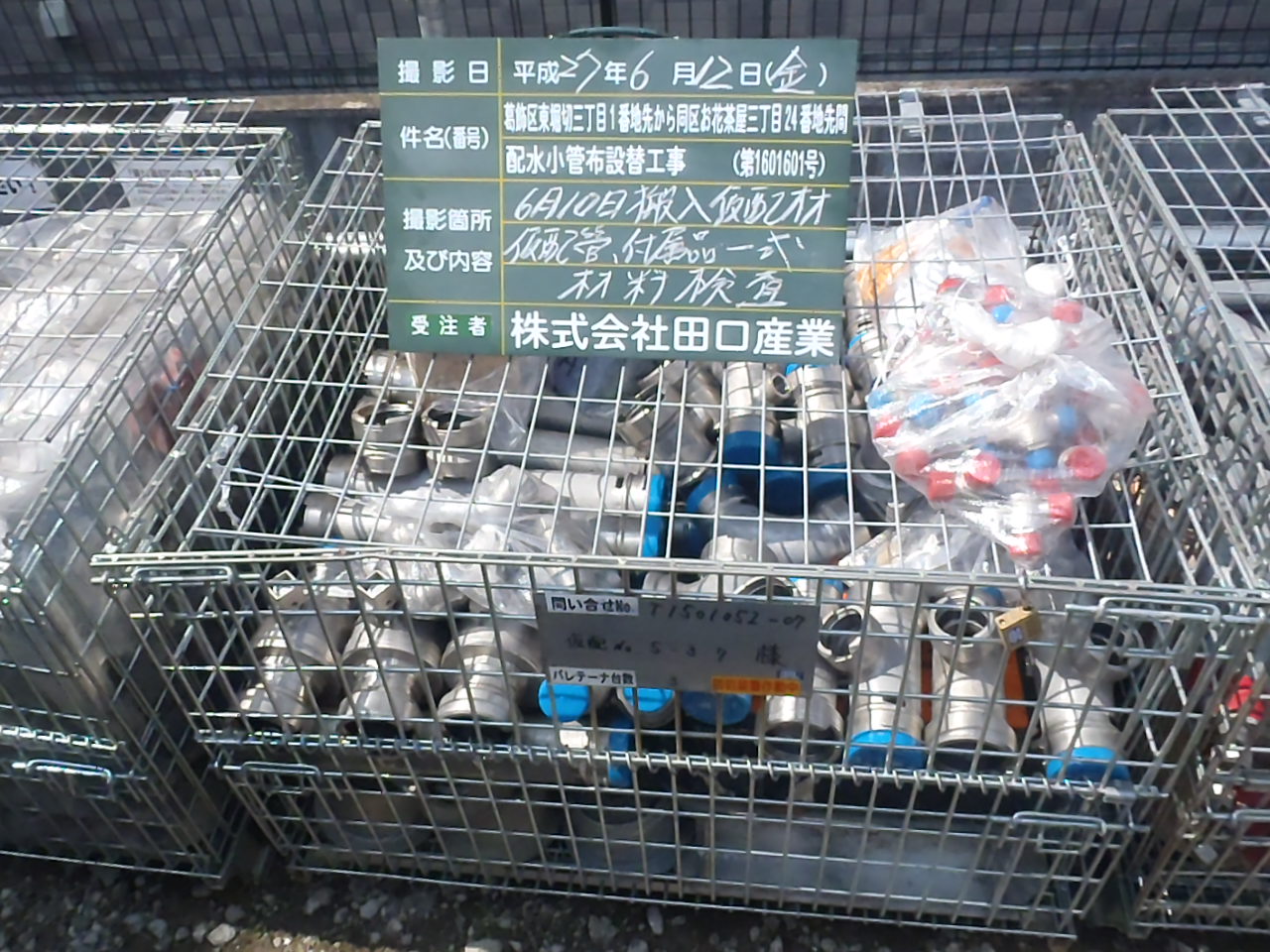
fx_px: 1027
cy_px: 476
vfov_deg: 49.7
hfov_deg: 63.4
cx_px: 635
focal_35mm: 28
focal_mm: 5
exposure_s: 1/500
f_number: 11
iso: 800
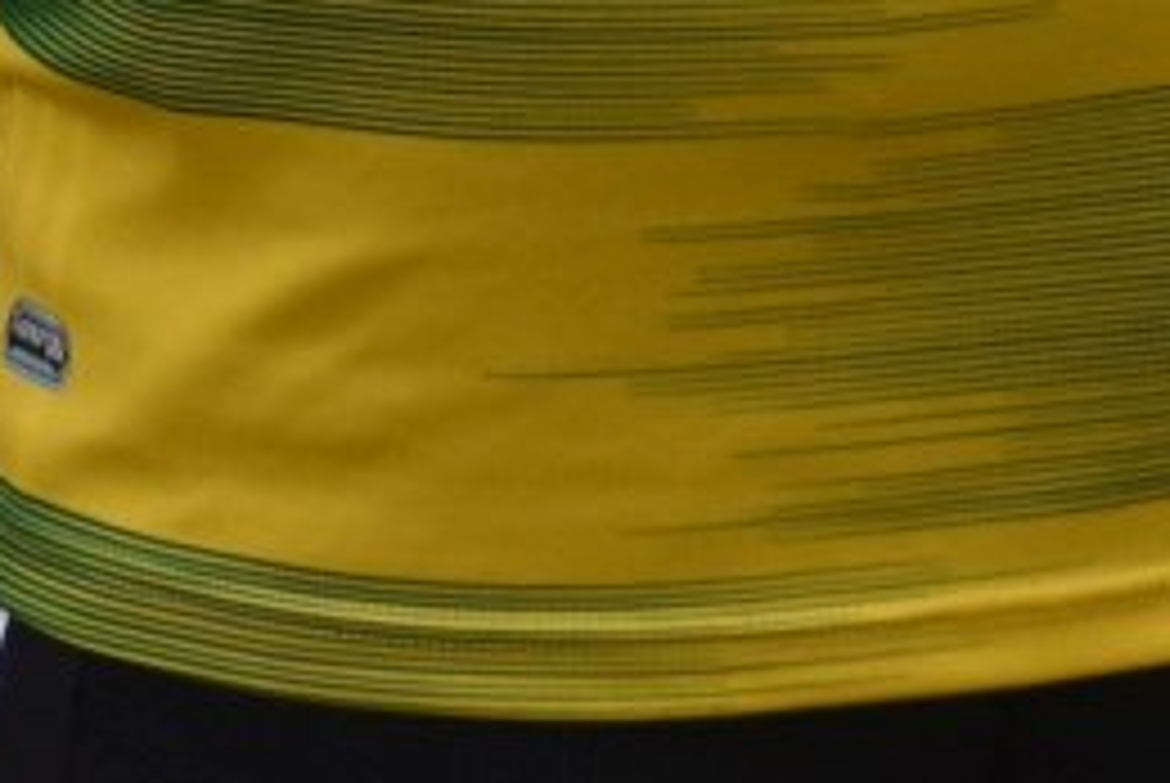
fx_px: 9718
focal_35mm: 299
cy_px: -1989
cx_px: 94
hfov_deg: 6.9
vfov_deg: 4.4
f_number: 4.5
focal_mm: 27
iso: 320
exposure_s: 1/1250
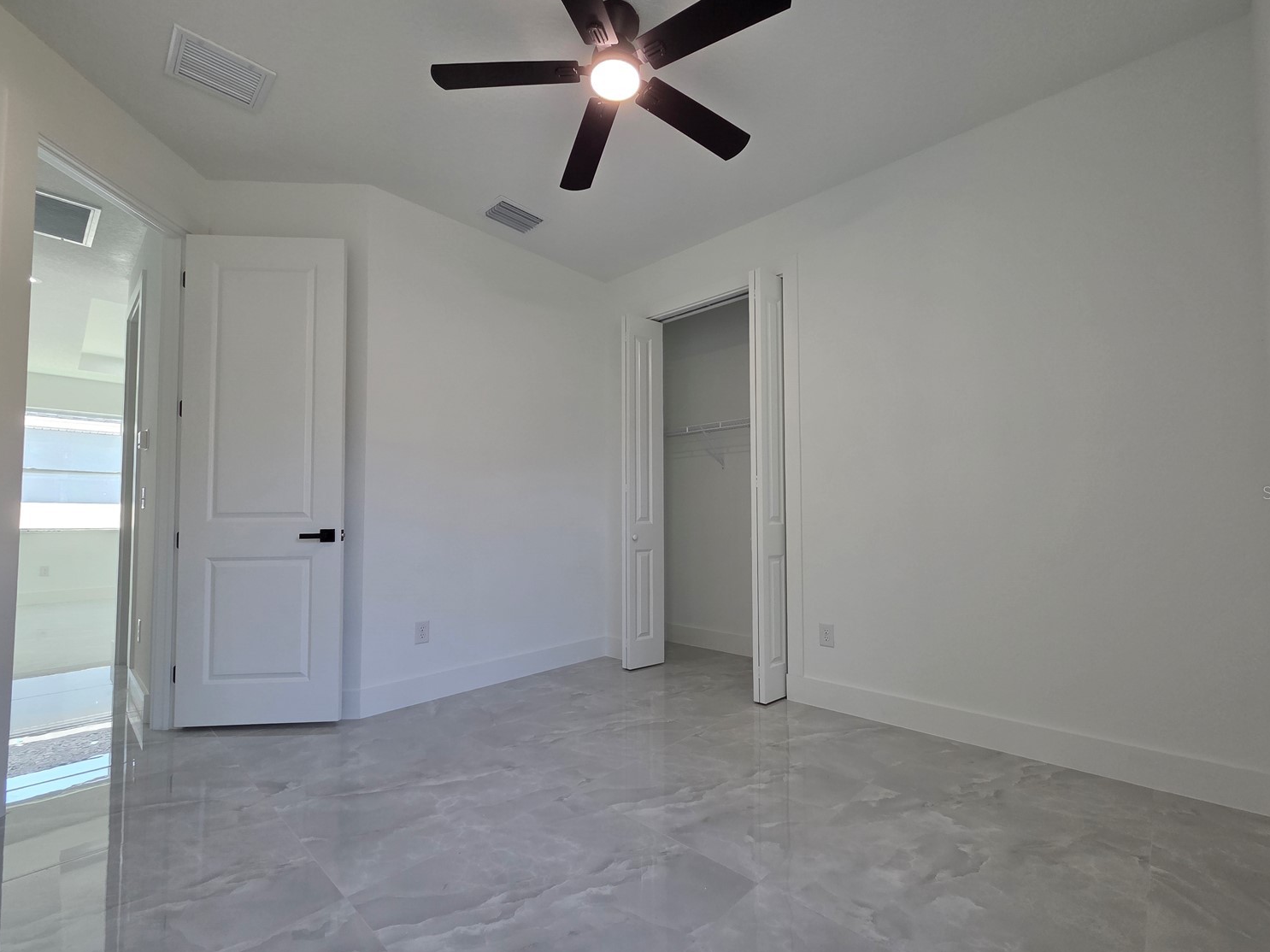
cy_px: 492
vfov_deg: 85.6
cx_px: 660
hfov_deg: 102.0
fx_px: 514
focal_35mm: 14
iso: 125
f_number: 2.2
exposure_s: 1/120
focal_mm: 2.2
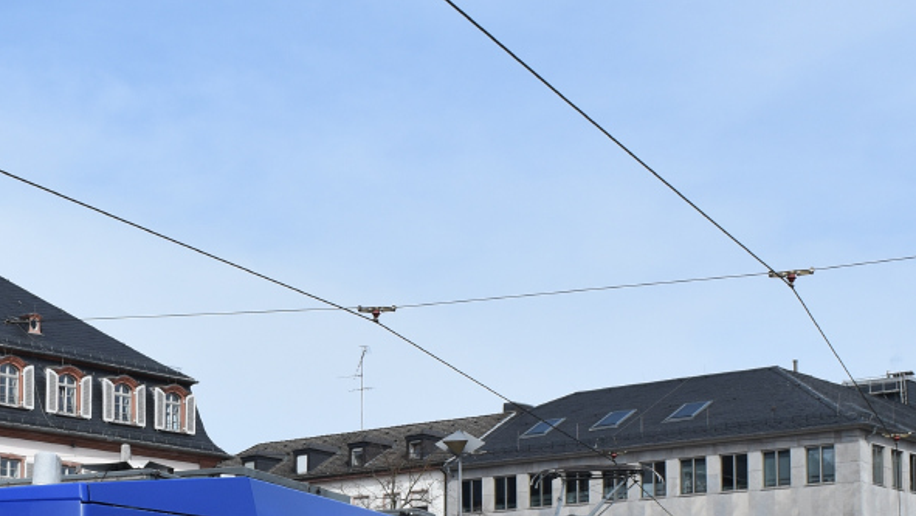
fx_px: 1847
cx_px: 248
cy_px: 582
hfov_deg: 27.5
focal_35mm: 76
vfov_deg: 15.4
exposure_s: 1/400
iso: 200
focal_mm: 22
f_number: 10
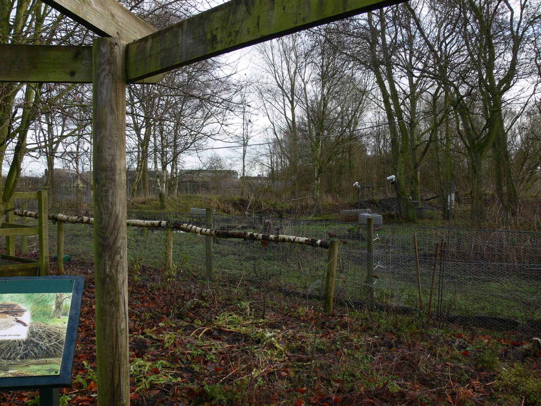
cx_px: 270
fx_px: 547
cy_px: 203
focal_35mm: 35
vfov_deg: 40.7
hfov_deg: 52.6
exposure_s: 1/125
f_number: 4
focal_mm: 7.4
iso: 80
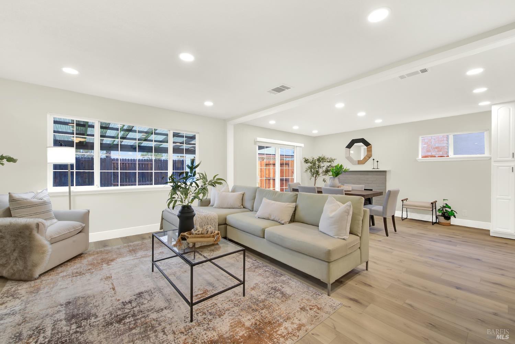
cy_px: 172
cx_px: 258
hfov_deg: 104.2
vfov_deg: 81.3
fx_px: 200
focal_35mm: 14
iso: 100
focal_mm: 14
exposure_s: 1/3.33
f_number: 14
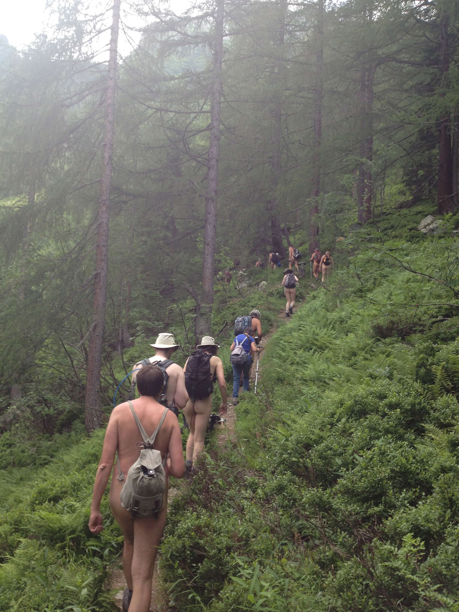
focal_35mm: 35
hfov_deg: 40.7
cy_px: 306
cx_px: 230
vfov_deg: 52.6
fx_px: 619
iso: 50
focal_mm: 4.28
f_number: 2.4
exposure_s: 1/196
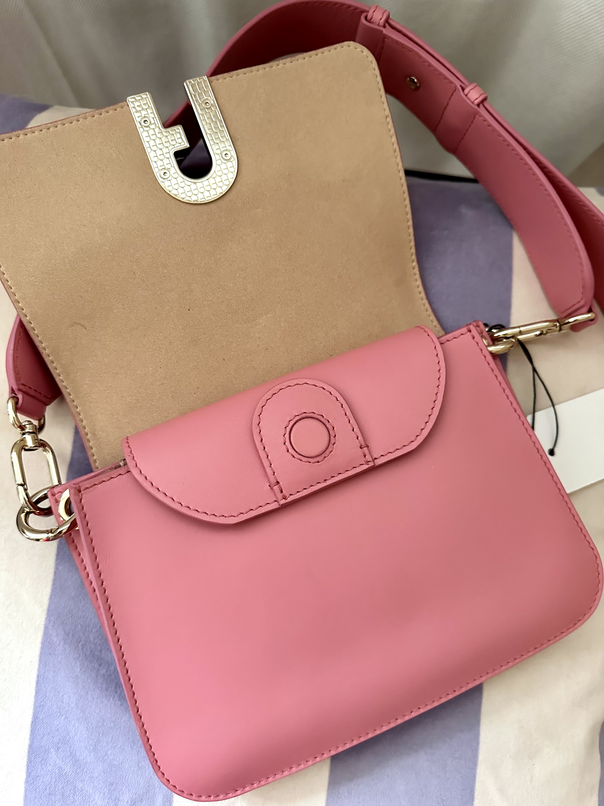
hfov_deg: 56.8
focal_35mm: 24
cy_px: 403
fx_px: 558
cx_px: 302
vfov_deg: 71.6
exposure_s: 1/53
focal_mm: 6.86
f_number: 1.78
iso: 1000
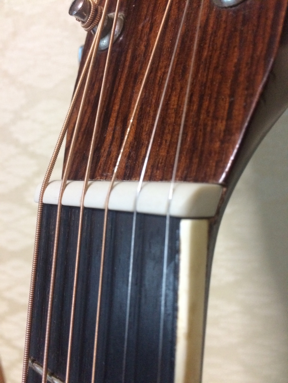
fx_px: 322
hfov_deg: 48.2
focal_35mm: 29
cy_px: 192
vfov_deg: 61.7
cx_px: 144
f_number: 2.2
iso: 320
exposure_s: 1/30
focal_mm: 4.15
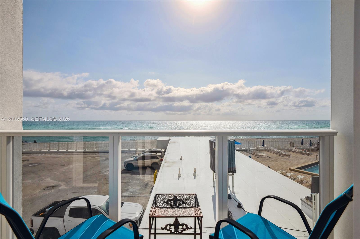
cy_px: 120
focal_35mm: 16
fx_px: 160
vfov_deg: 73.6
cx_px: 180
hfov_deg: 96.8
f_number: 8
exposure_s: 1/3200
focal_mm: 16
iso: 250
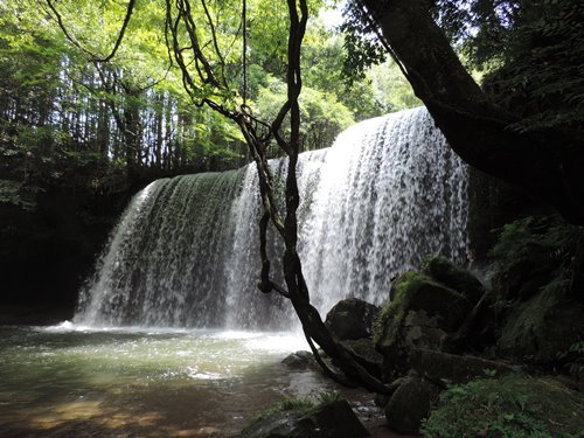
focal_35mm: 24
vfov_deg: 56.8
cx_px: 292
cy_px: 219
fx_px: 405
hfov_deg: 71.6
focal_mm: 4.3
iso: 80
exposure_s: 1/100
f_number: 3
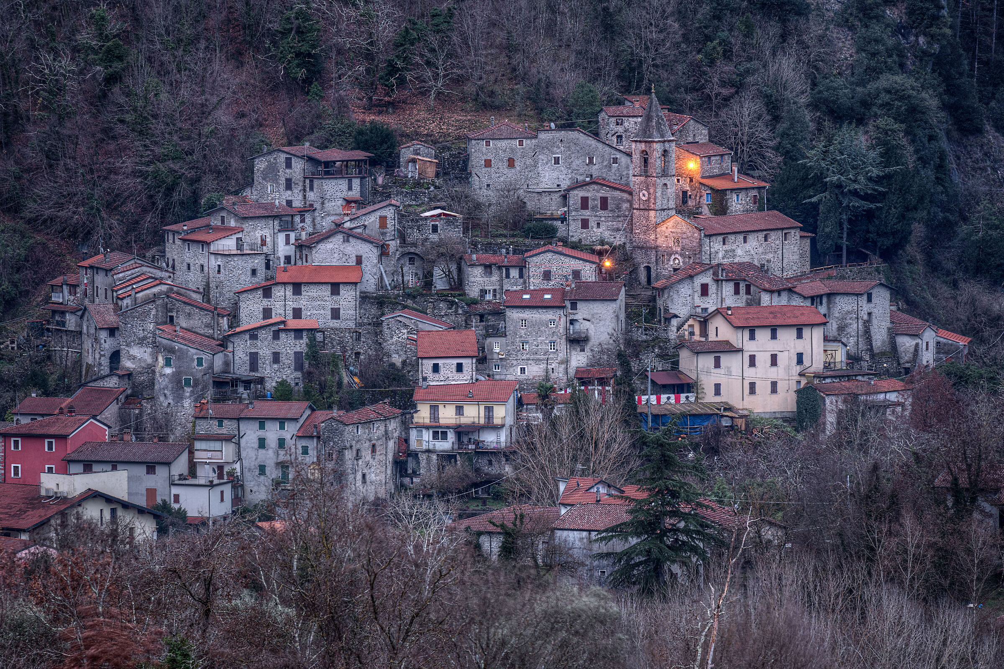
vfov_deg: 3.7
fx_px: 10499
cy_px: 334
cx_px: 502
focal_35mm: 376
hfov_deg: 5.5
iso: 100
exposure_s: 2
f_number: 11
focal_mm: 251
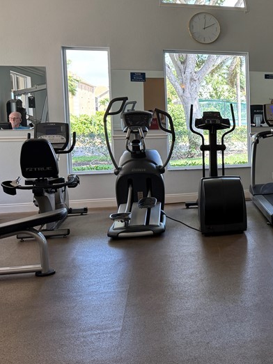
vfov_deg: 40.3
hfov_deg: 27.0
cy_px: 155
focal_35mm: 47
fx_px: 494
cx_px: 334
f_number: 1.78
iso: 125
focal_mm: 6.76
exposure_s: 1/120
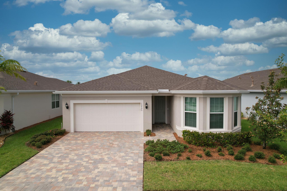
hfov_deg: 78.6
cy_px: 96
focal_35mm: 22
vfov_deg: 57.2
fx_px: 175
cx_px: 144
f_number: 2.8
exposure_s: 1/80
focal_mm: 8.4
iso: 100
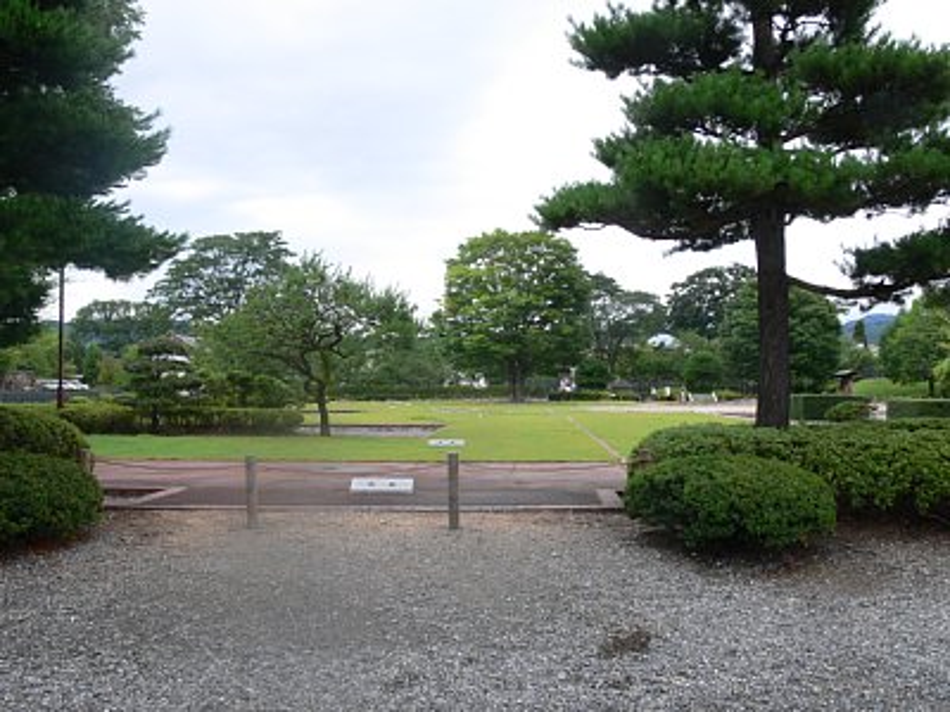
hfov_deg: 52.6
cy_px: 356
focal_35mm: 35
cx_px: 475
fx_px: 961
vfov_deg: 40.7
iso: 80
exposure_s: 1/125
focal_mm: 7.4
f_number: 5.6
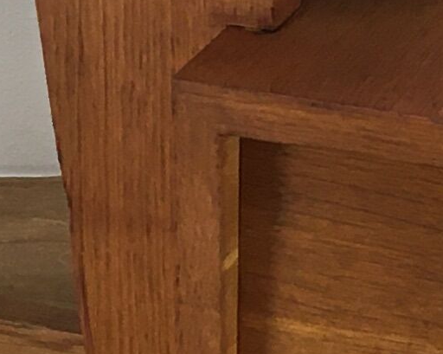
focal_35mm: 223
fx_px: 2922
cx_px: 64
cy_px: 93
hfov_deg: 8.6
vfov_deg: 6.9
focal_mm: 4.15
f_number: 2.2
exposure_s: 1/33
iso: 40
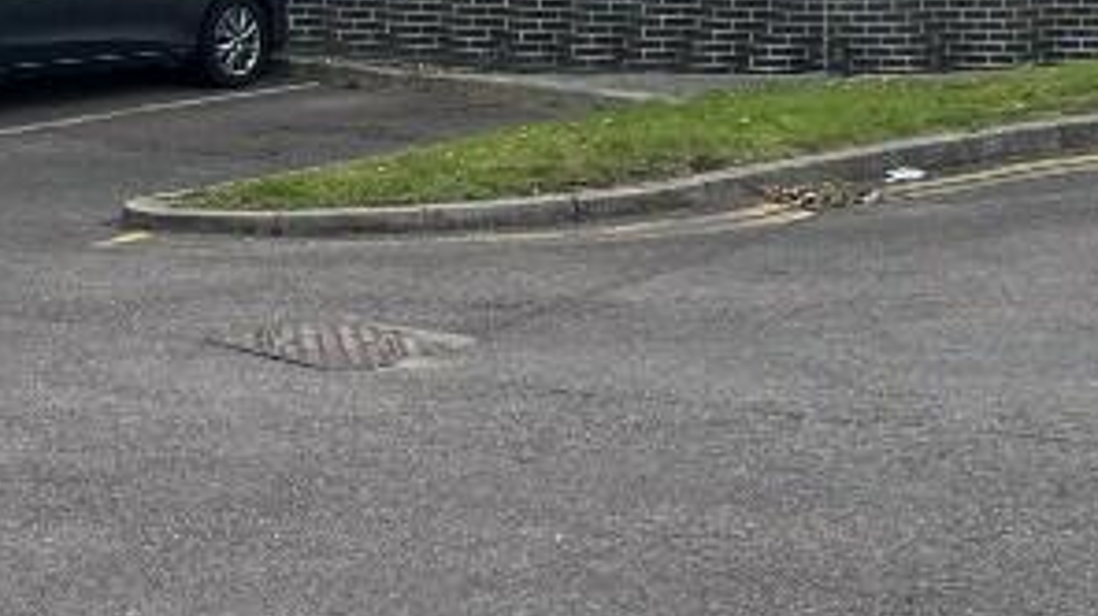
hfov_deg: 21.0
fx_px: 2851
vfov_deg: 11.7
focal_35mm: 98
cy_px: -353
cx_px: -7
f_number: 1.6
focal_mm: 5.1
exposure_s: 1/2222
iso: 50
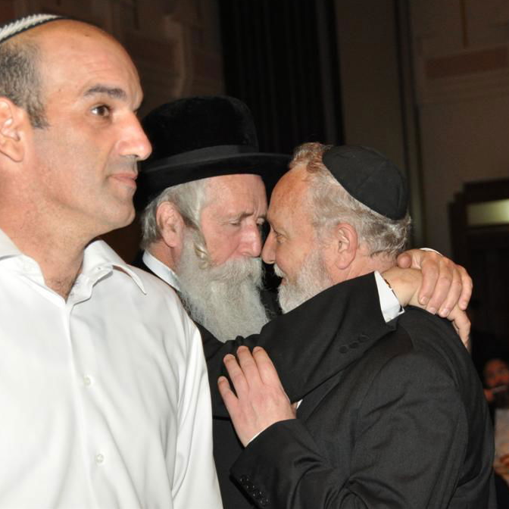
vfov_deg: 17.9
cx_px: 289
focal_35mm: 97
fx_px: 1614
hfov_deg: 17.9
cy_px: 252
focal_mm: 50
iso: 800
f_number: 4.8
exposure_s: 1/60
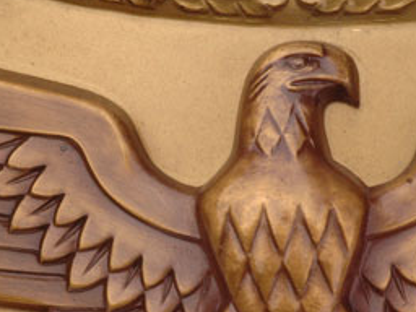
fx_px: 3556
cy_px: 210
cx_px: 310
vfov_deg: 5.0
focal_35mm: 296
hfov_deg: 6.7
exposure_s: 1/800
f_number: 32
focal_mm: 105
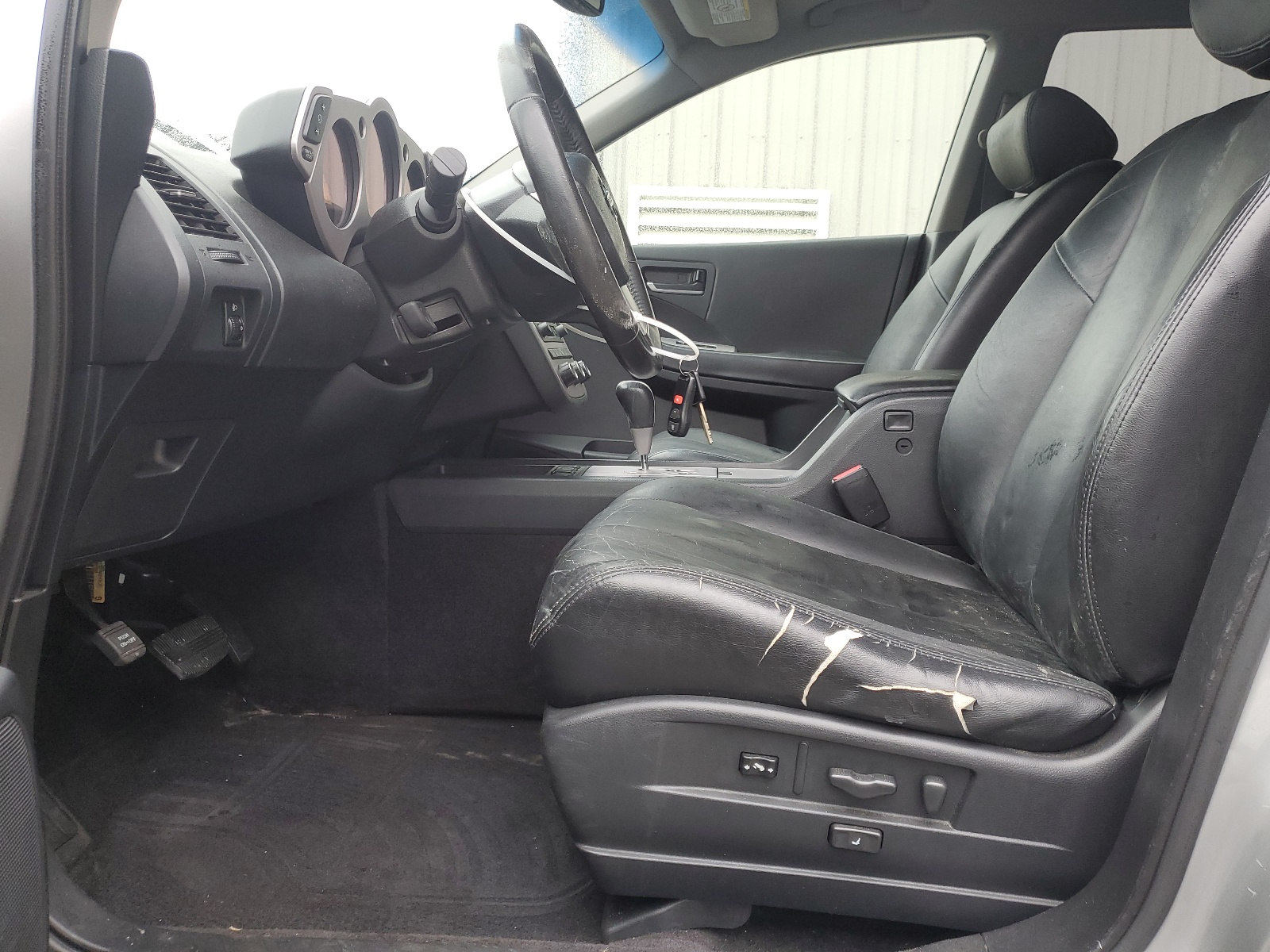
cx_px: 635
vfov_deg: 53.1
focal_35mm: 26
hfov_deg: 67.3
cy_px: 476
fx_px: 954
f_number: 1.5
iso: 55
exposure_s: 1/60.2
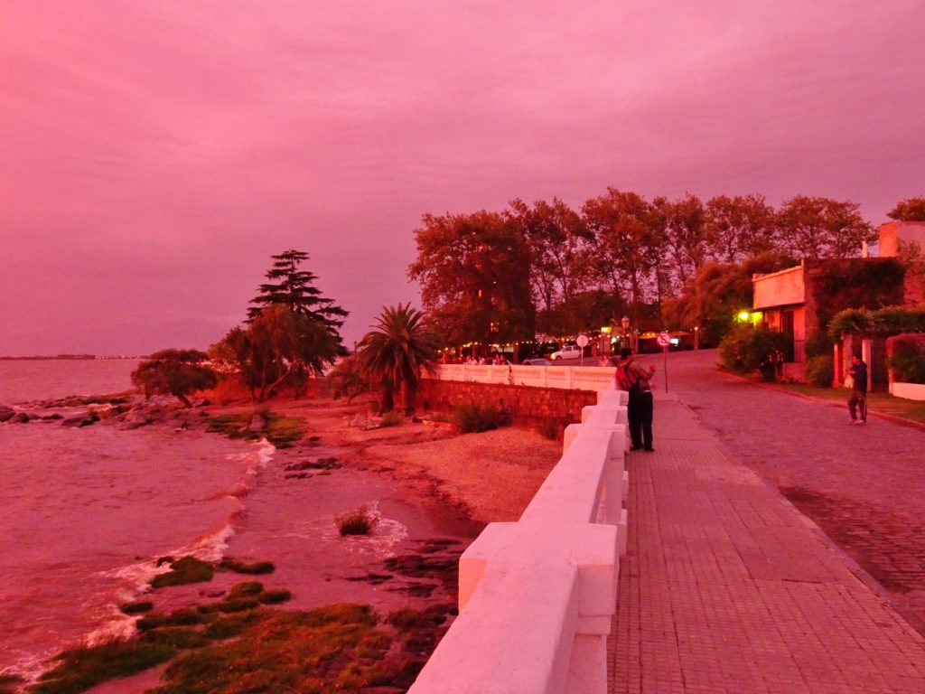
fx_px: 855
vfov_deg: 44.2
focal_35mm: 32
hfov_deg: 56.8
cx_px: 462
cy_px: 347
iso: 800
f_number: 4
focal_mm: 5.43
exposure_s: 1/25
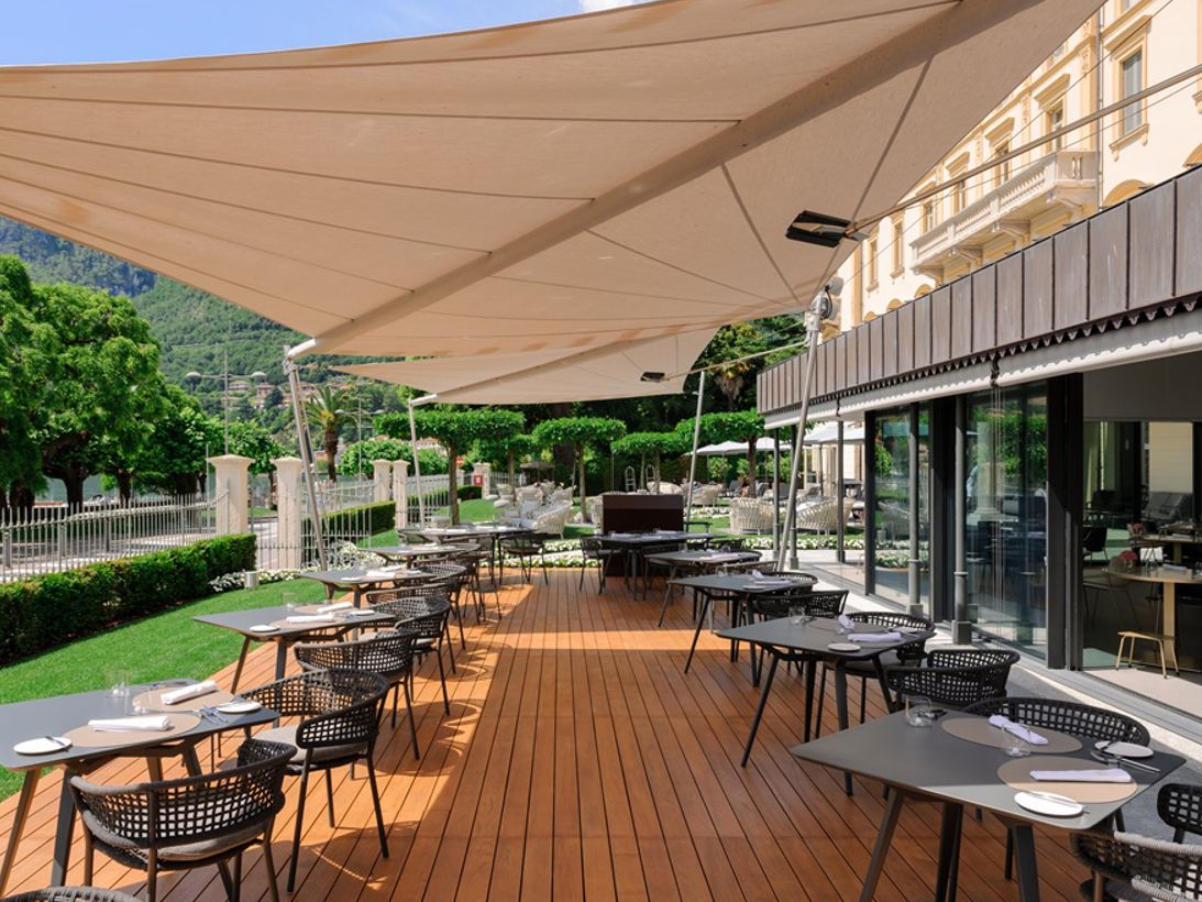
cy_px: 446
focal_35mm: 27
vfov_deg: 51.4
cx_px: 581
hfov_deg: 65.3
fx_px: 938
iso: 64
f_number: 9
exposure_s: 1/80
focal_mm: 24
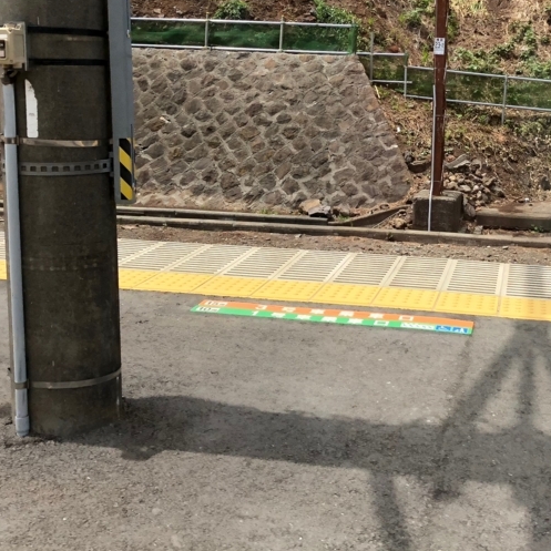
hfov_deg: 33.0
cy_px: 130
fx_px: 918
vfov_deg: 32.7
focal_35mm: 51
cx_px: 380
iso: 20
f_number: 1.8
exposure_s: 1/1499
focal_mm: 4
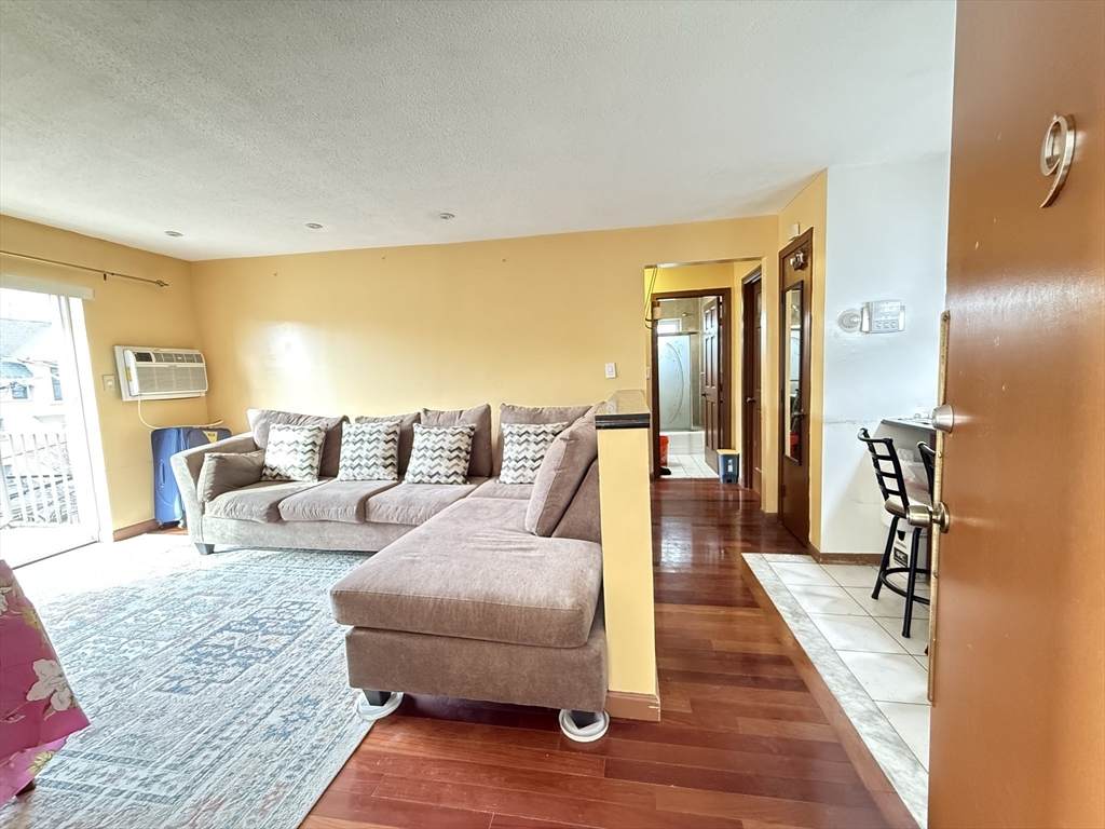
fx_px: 447
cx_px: 552
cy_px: 414
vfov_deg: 85.7
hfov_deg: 102.1
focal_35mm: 14
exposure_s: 1/60
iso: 1000
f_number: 2.2
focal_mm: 2.22
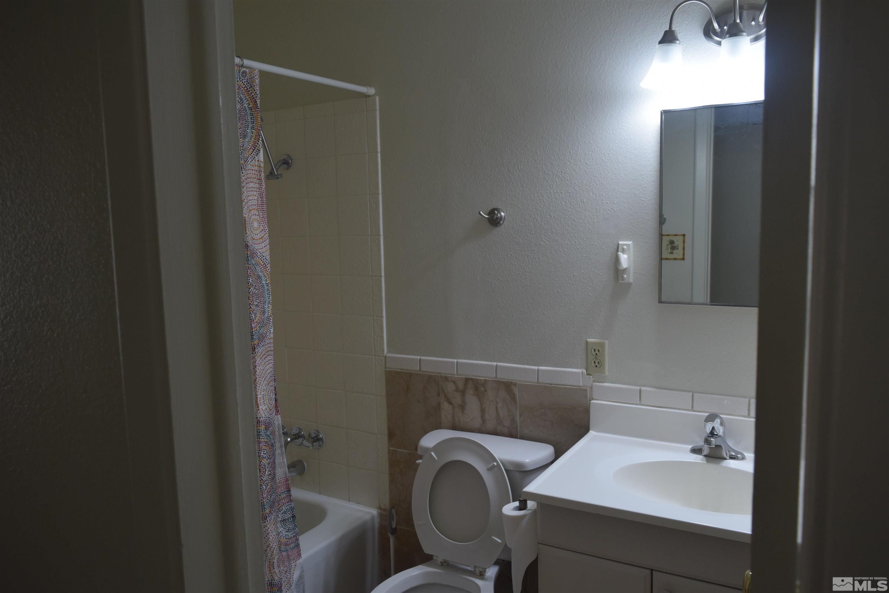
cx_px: 444
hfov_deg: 67.4
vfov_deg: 47.9
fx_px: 667
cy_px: 296
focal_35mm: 27
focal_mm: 18
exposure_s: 1/160
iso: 400
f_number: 6.3
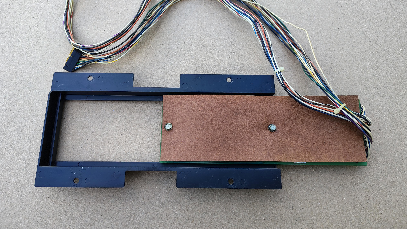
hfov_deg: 69.9
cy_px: 90
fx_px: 291
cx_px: 205
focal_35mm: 27
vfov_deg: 42.7
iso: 100
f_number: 1.8
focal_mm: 5.56
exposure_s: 1/219
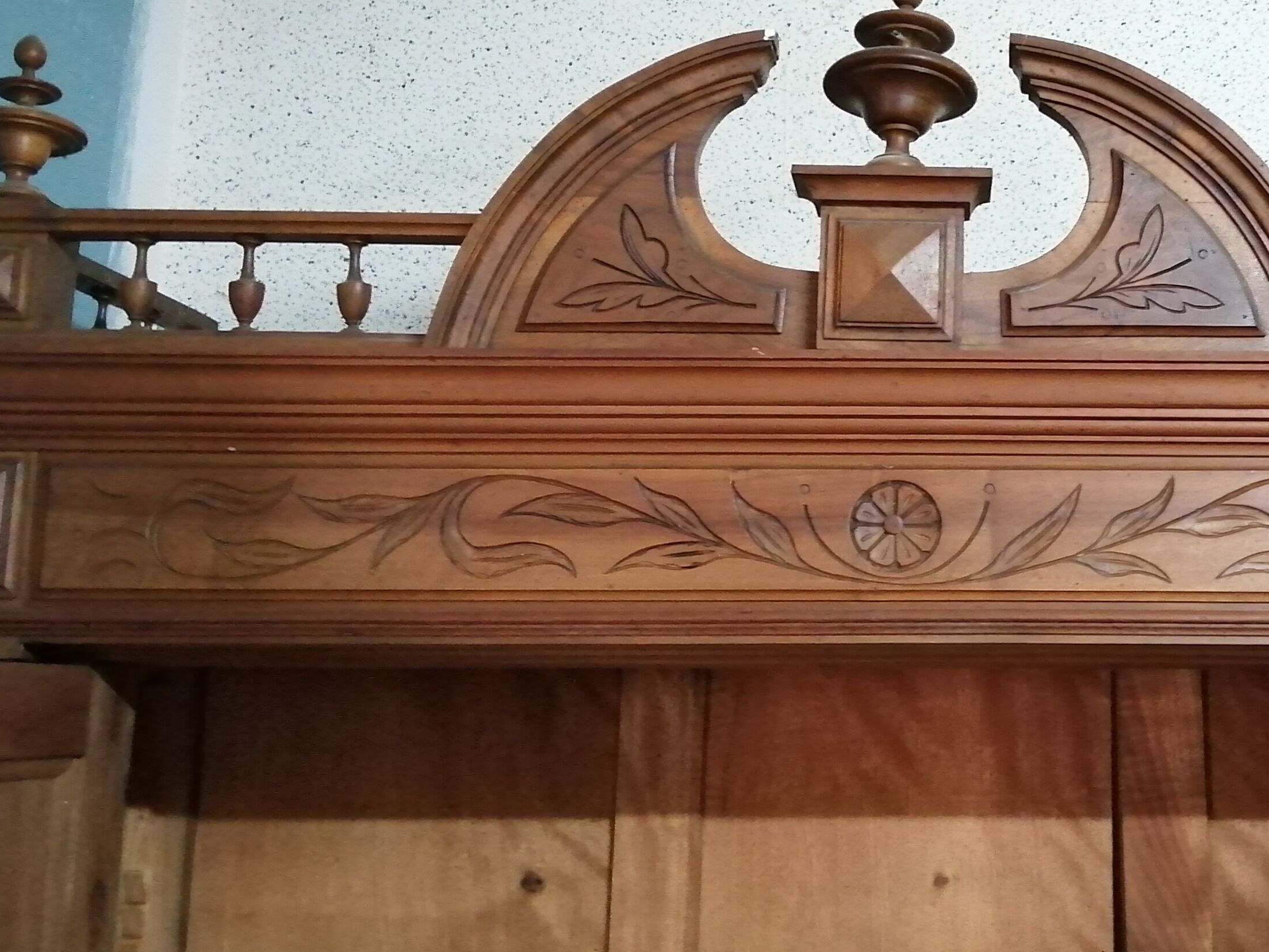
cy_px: 300
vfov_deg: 29.4
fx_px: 1797
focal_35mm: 49
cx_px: 971
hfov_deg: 37.8
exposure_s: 1/25
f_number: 1.8
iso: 640
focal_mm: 3.46
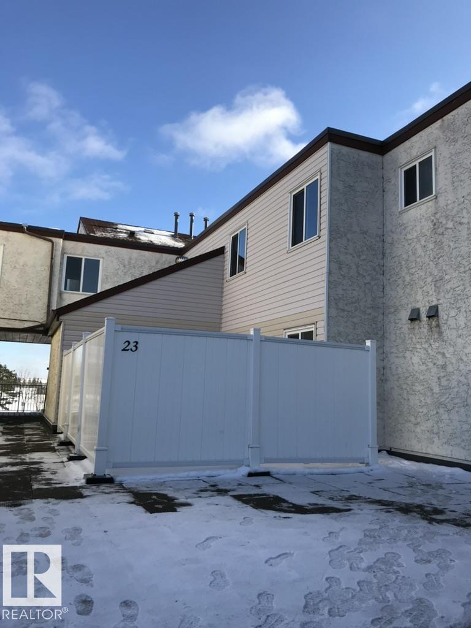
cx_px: 236
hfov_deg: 49.7
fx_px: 508
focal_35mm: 28
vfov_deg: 63.4
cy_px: 314
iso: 20
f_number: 1.8
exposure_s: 1/1709
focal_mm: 3.99
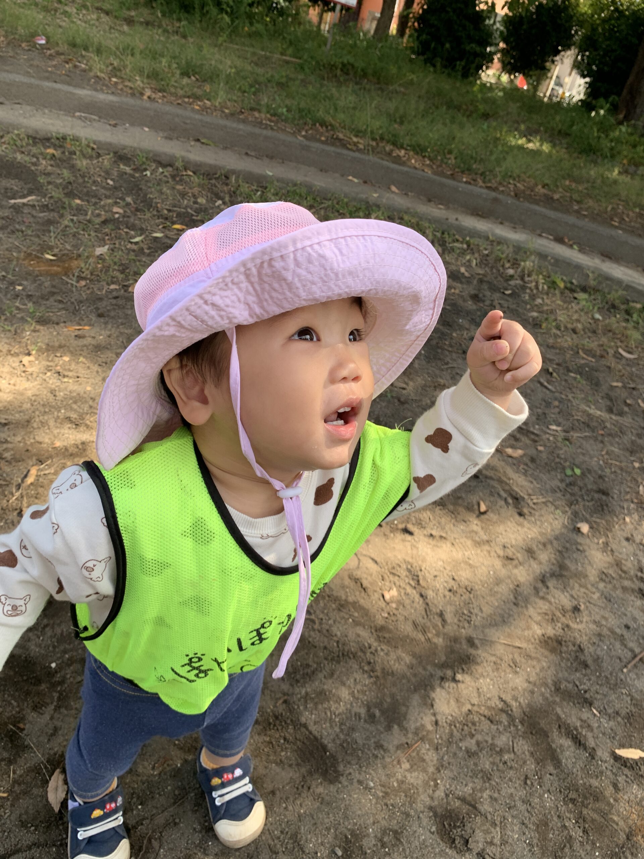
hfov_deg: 53.1
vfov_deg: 67.3
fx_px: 645
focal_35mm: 26
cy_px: 430
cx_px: 322
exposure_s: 1/272
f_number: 1.8
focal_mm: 4.25
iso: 25
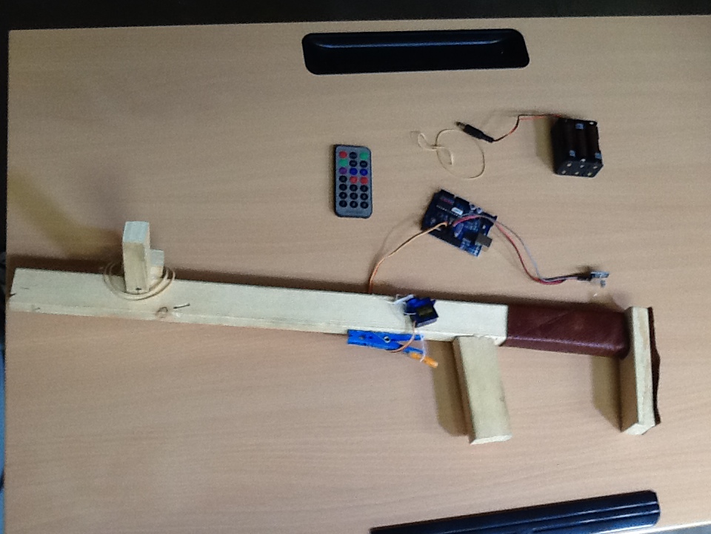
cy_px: 267
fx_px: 904
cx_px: 356
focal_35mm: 44
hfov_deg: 42.9
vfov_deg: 32.9
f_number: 2.4
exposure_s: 1/30
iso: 100
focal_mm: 2.03
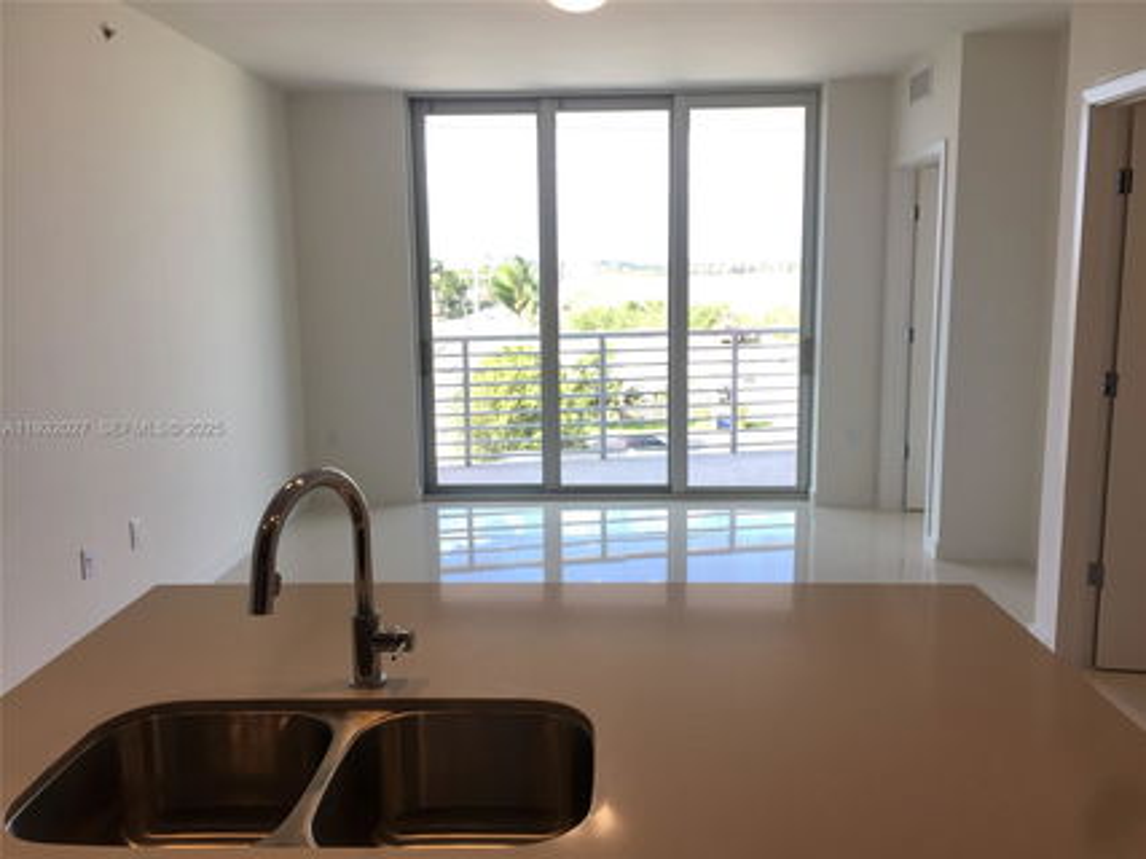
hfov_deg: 61.7
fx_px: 960
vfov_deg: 48.2
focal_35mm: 29
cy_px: 430
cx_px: 573
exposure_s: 1/120
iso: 32
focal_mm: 4.15
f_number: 2.2
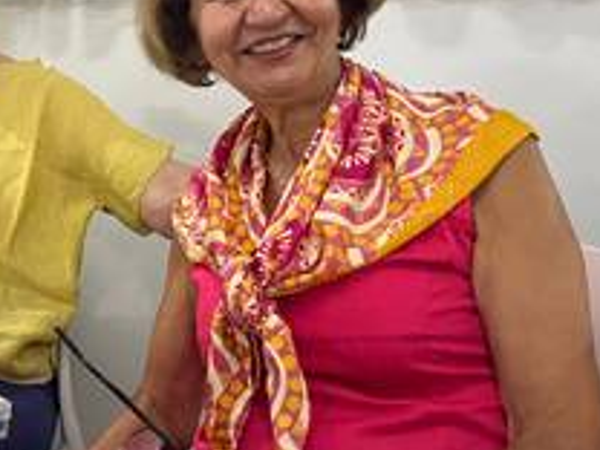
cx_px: -29
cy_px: 115
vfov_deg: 24.2
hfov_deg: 29.6
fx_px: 1040
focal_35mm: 60
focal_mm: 5.1
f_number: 1.6
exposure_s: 1/50
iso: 250
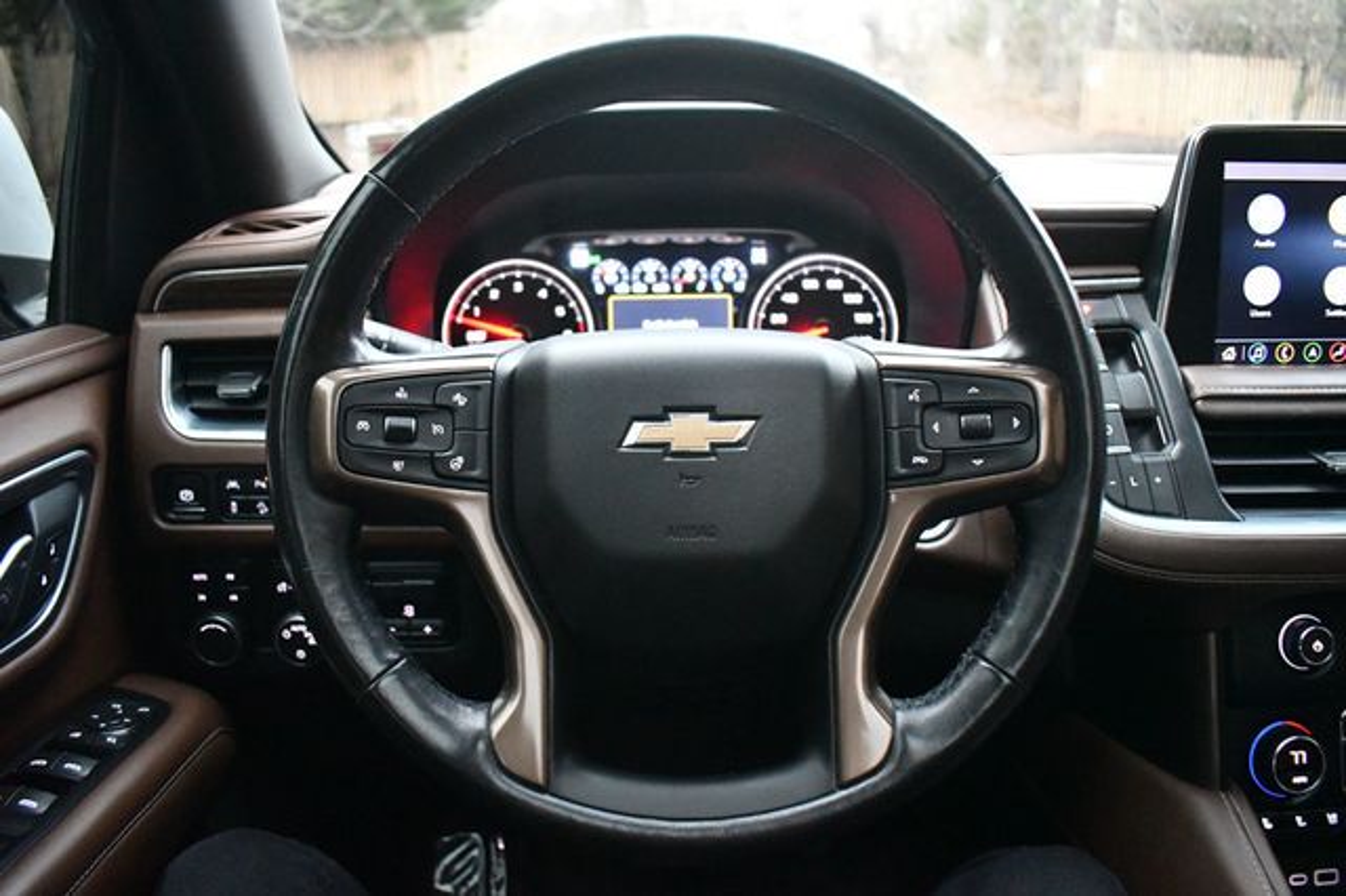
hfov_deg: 67.4
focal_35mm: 27
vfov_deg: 47.9
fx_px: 1009
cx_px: 673
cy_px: 448
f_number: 3.5
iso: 11400
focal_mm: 18
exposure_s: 1/60
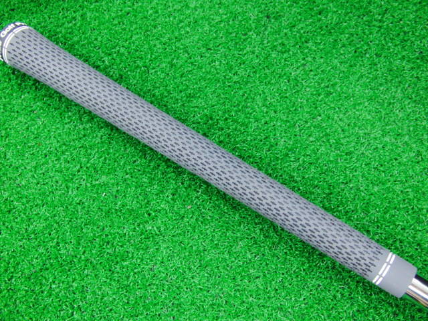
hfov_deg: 50.1
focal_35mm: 37
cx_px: 214
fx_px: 457
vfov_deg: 38.7
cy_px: 160
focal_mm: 6.42
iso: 400
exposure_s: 1/20
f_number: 3.6
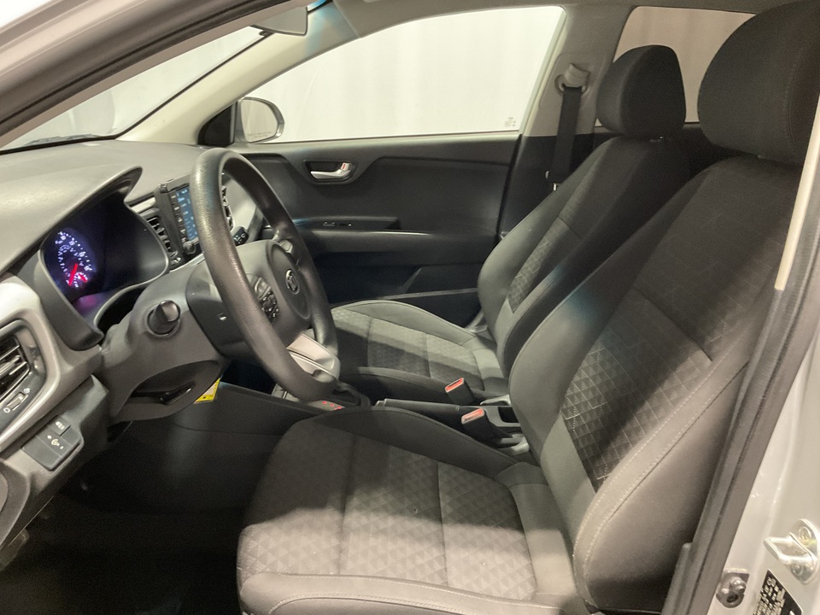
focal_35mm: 29
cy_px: 308
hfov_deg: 61.7
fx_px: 687
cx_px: 410
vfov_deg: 48.2
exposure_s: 1/30
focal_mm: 3
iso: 320
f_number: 1.8
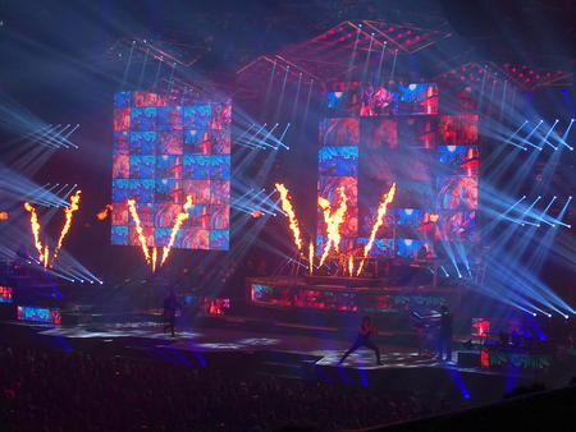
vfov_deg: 21.0
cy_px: 216
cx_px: 288
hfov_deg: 27.8
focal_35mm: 70
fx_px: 1165
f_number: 2.8
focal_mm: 14.5
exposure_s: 1/320
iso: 100
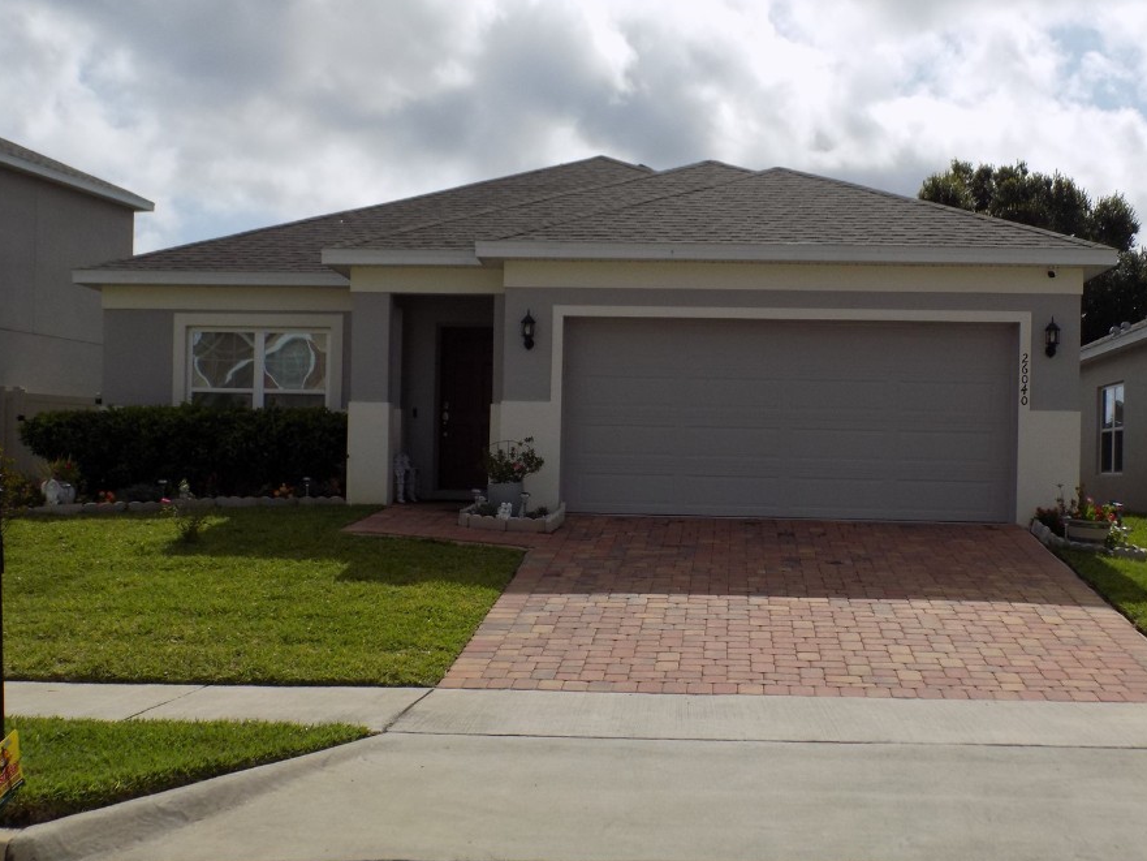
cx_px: 612
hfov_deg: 43.8
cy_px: 490
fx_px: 1425
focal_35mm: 43
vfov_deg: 33.6
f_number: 11.2
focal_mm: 6.6
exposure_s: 1/200
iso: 80
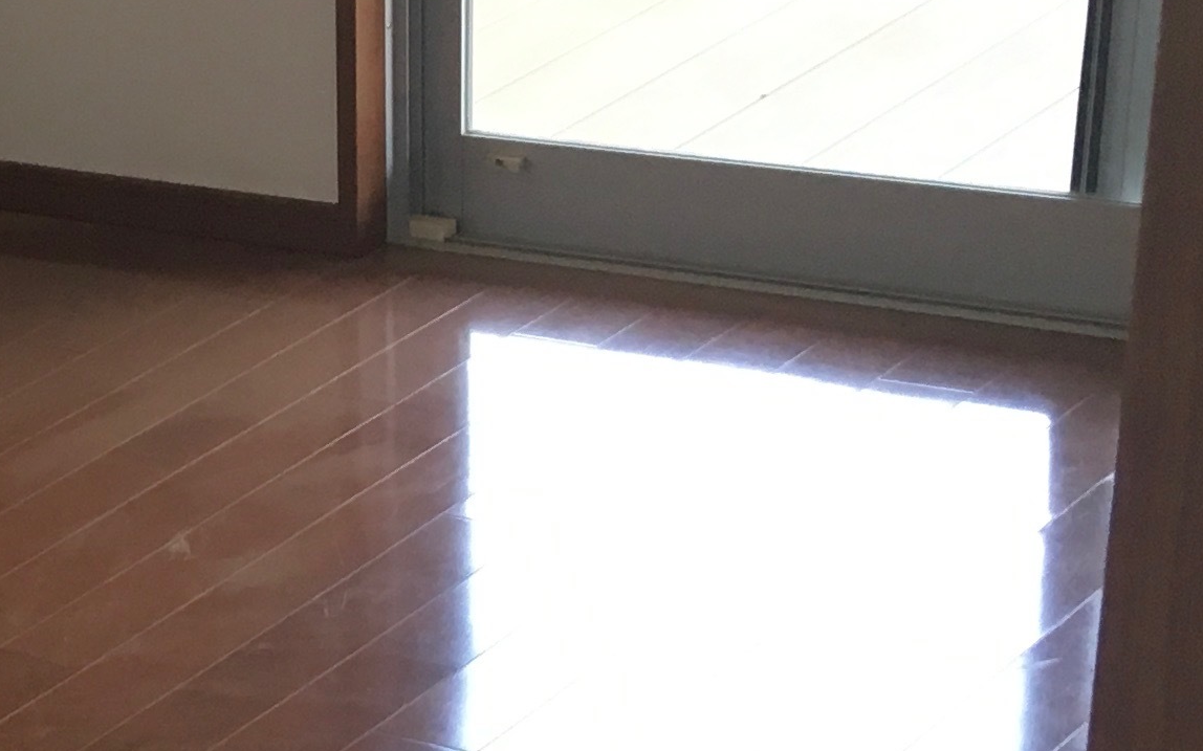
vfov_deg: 11.6
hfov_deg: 17.8
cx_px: -446
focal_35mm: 108
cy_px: 1133
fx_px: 3540
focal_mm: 4.15
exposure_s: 1/30
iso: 40
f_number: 2.2
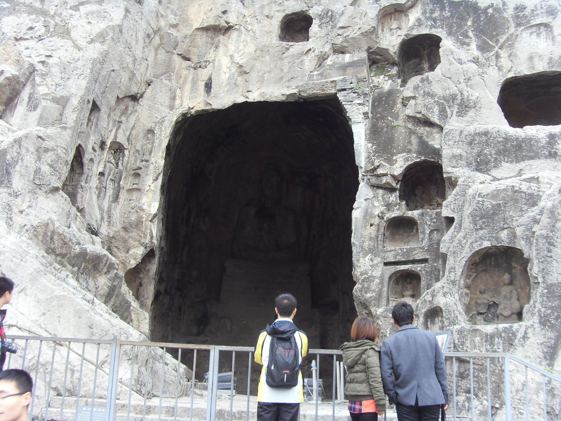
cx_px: 280
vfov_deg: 36.8
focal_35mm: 39
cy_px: 210
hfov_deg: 47.9
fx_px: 632
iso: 100
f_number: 3.5
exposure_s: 1/60
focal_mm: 6.6
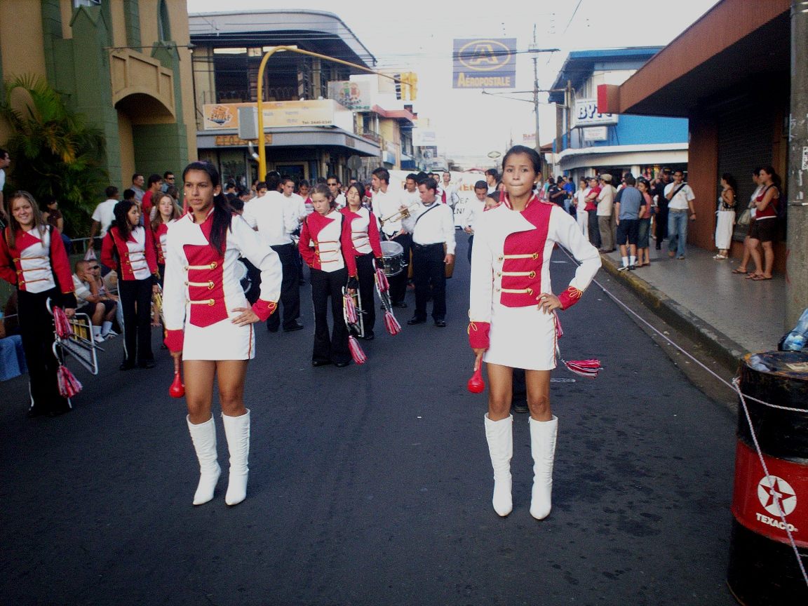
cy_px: 303
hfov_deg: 51.4
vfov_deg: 39.7
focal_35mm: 36
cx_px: 404
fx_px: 840
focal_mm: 6
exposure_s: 1/44.7
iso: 140
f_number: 4.5
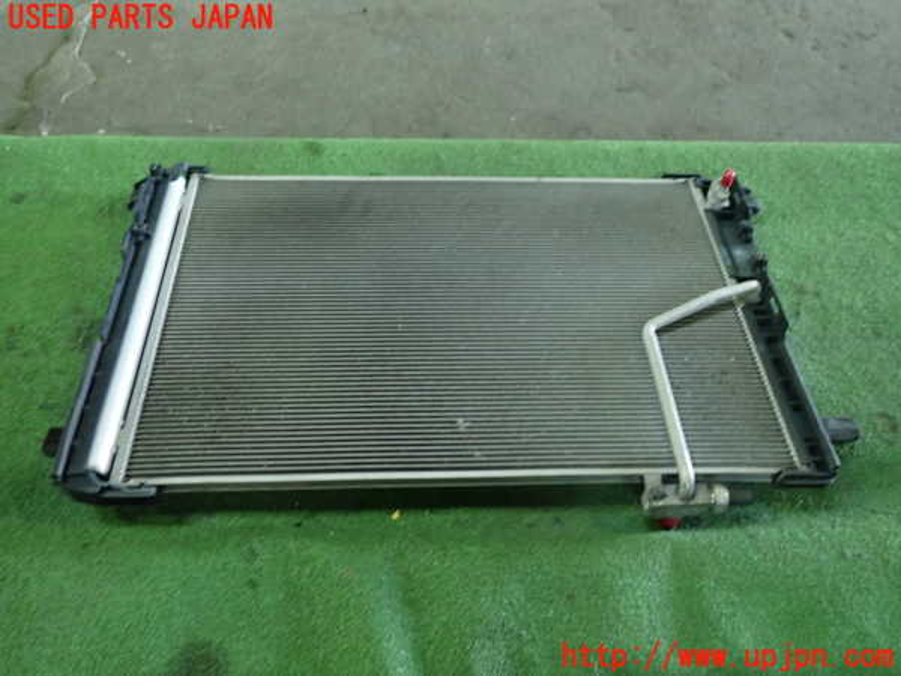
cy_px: 338
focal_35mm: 30
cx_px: 450
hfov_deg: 60.0
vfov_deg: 46.8
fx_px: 781
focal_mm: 5.4
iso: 400
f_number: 2.3
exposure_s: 1/30
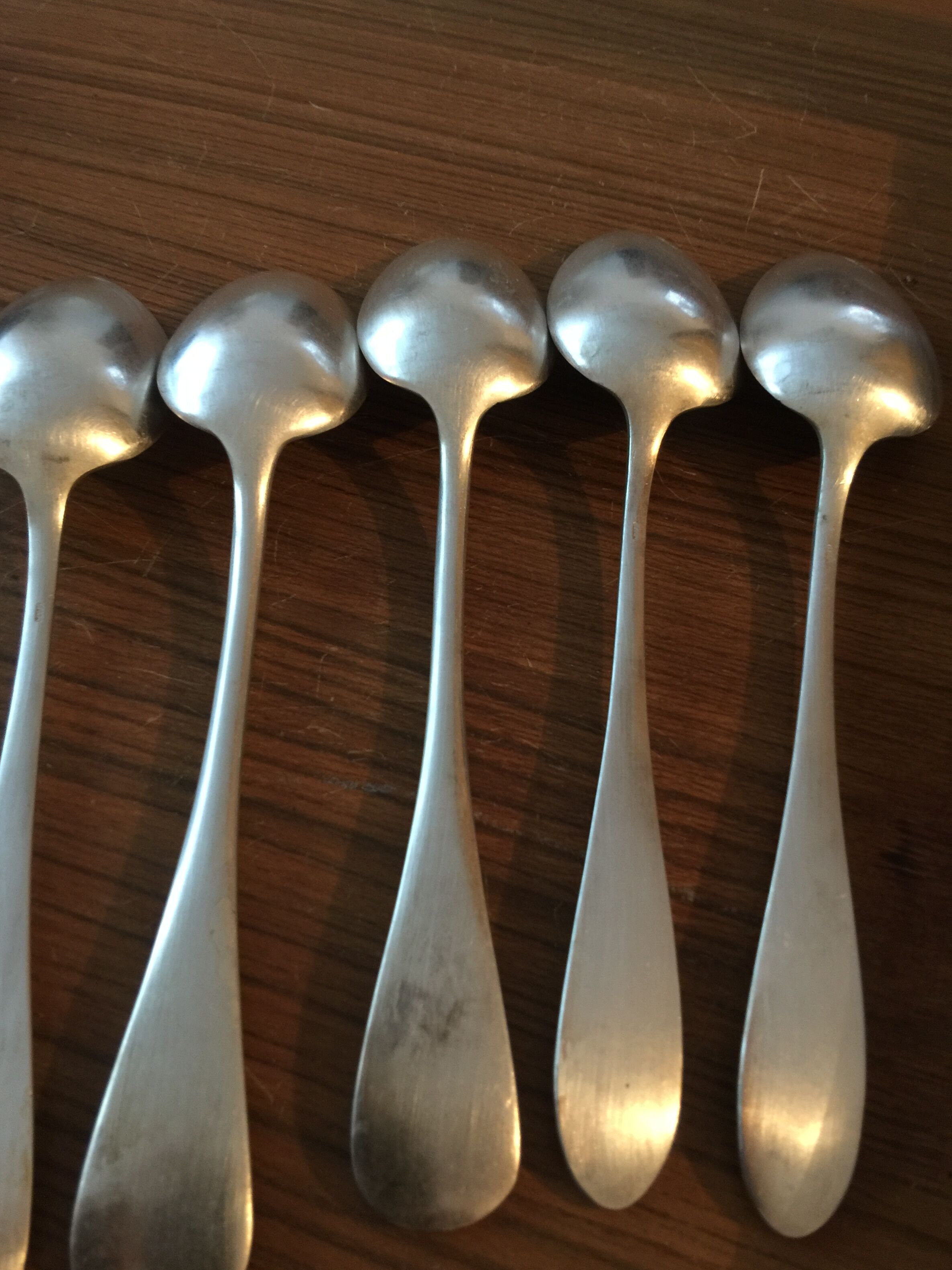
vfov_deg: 60.0
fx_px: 1100
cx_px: 460
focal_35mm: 30
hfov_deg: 46.8
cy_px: 650
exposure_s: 1/4
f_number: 2.2
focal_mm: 4.15
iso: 80
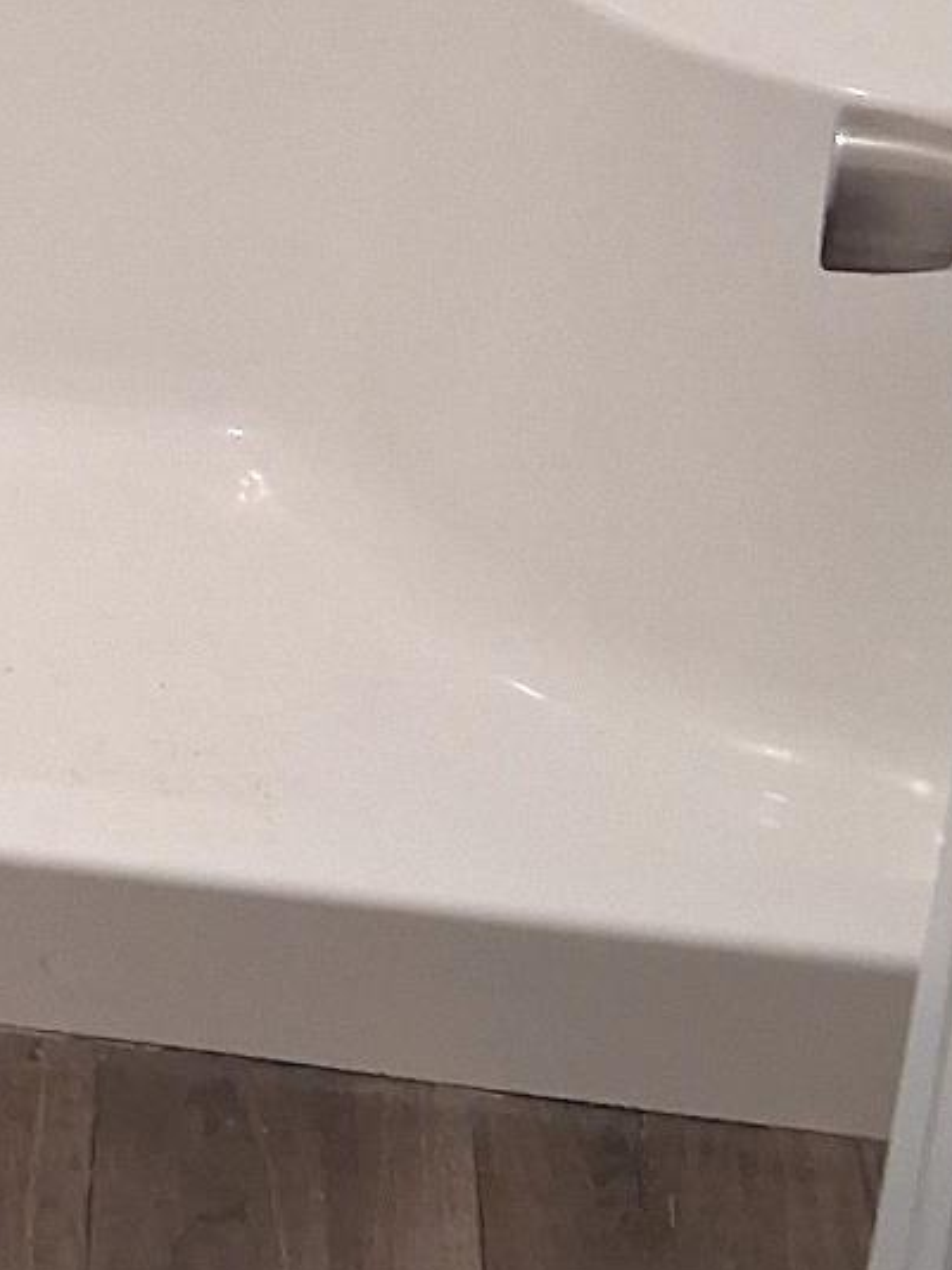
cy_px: 198
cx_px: -779
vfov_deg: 17.5
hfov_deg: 12.2
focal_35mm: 111
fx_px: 4072
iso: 400
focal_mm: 3.98
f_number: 1.8
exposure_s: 1/60
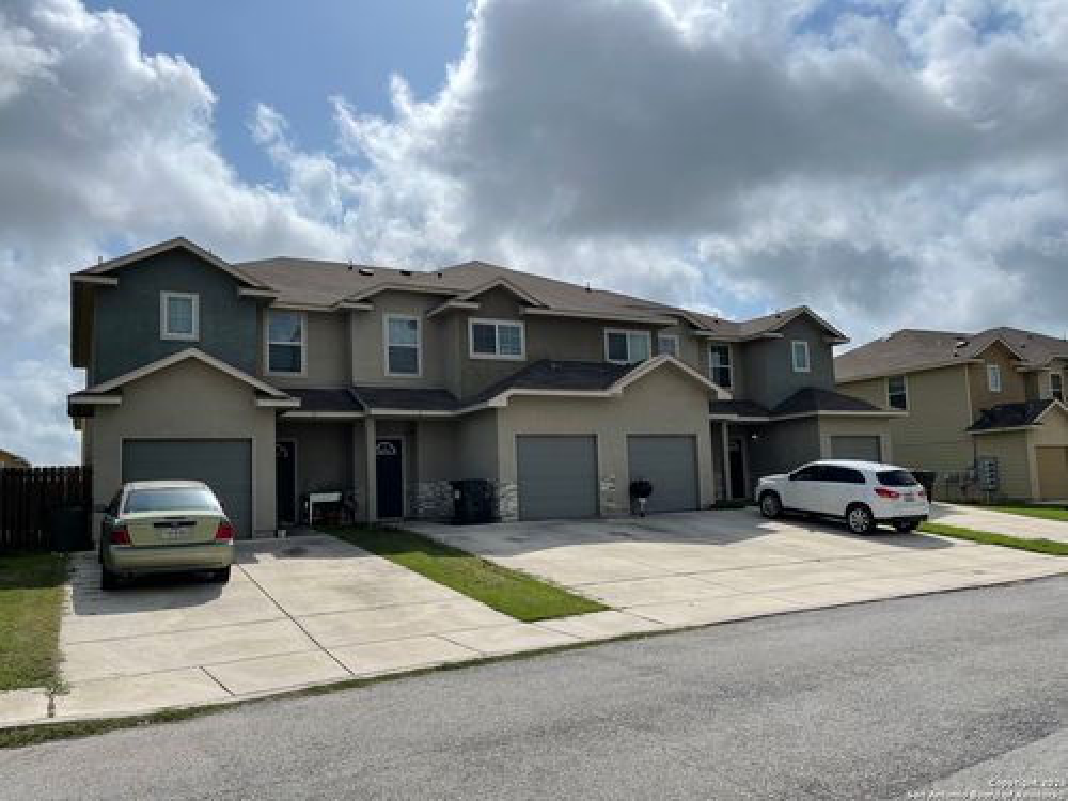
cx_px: 534
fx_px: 802
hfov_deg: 67.3
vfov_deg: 53.1
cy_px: 400
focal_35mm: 26
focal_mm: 5.1
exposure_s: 1/10989
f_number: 1.6
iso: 32
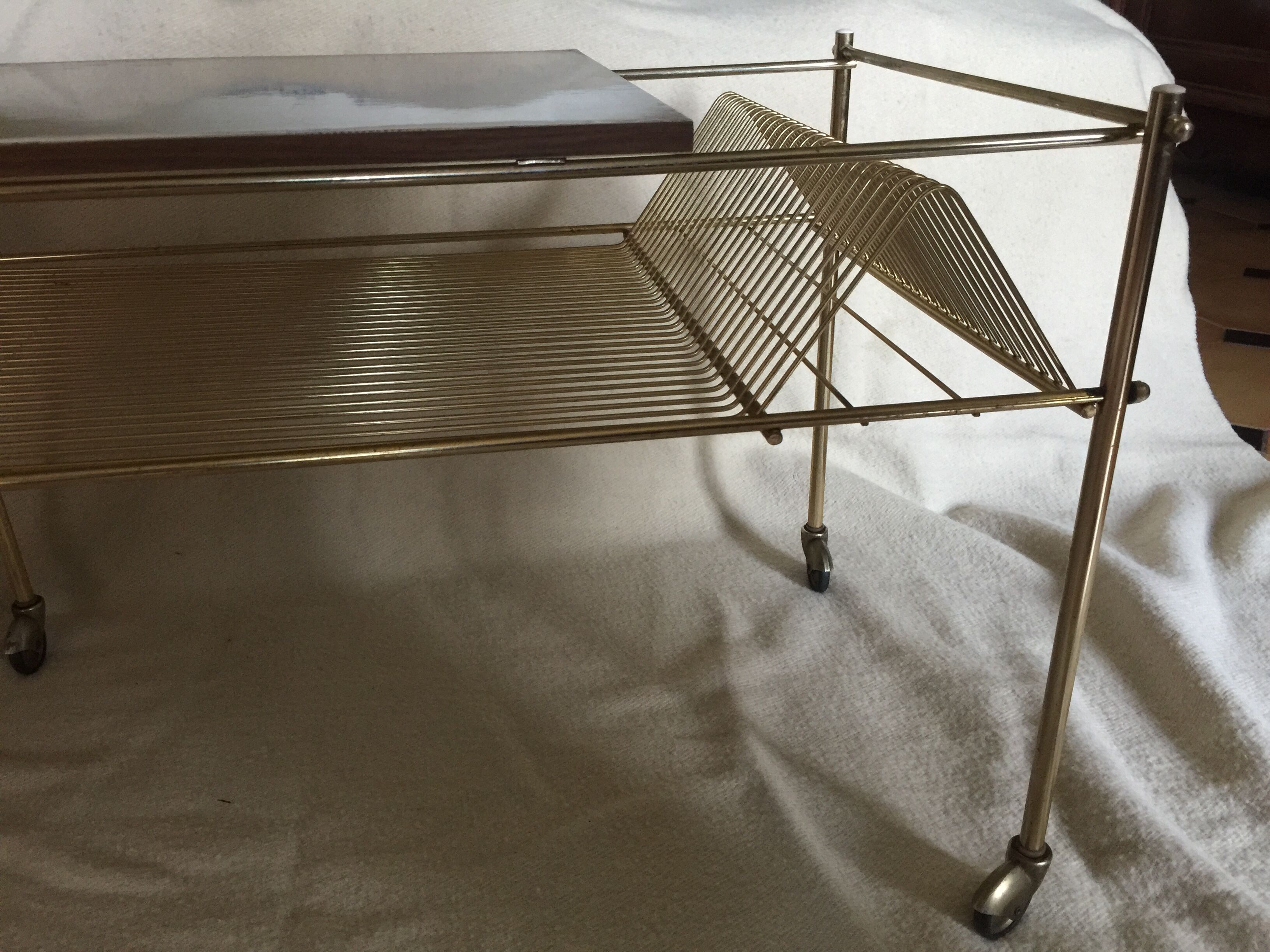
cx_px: 635
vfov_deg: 48.2
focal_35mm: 29
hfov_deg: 61.7
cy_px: 476
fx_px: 1064
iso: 125
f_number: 2.2
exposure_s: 1/17
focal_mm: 4.15
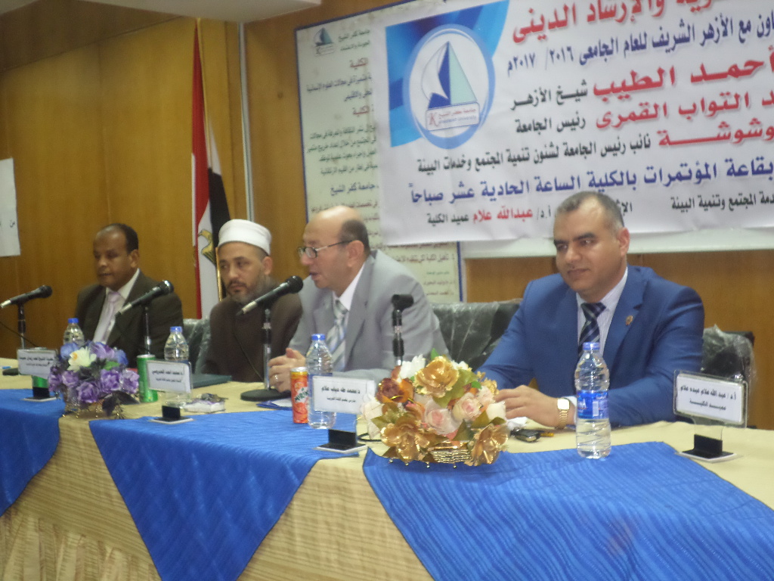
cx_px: 387
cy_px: 290
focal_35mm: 43
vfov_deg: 33.6
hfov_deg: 43.9
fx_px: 961
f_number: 3.2
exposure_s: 1/45
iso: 320
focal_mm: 7.8
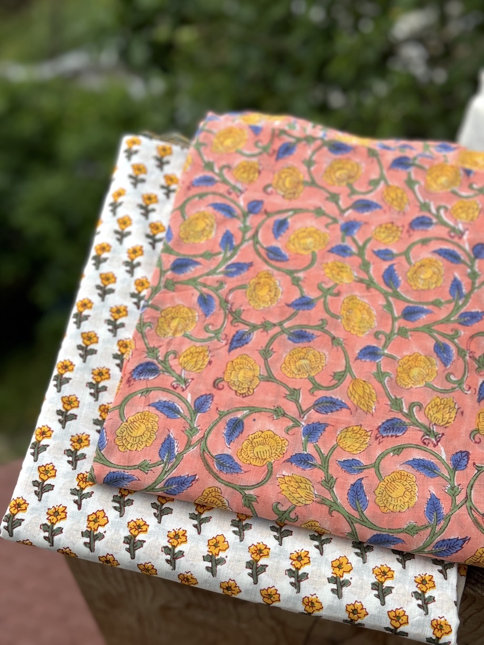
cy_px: 322
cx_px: 242
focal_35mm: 48
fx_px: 895
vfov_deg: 39.7
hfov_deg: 30.3
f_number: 1.78
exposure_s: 1/731
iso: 64
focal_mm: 6.76
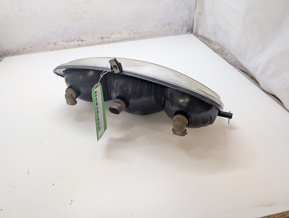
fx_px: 201
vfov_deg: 56.9
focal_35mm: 24
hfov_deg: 71.5
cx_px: 144
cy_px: 109
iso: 92
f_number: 1.68
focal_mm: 6.9
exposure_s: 1/56.5
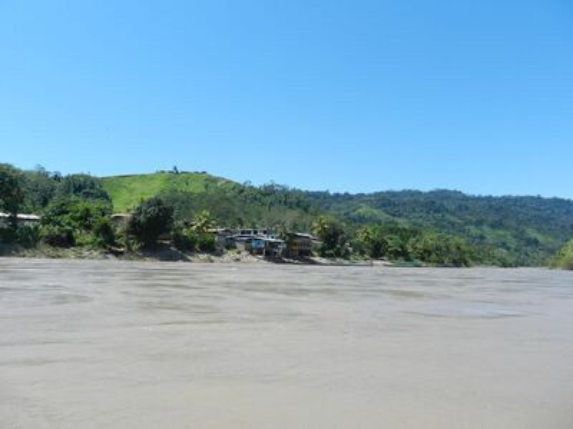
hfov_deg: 69.4
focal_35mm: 25
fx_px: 414
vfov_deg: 54.9
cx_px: 286
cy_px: 214
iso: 160
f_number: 3.5
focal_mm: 4.5
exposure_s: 1/1250
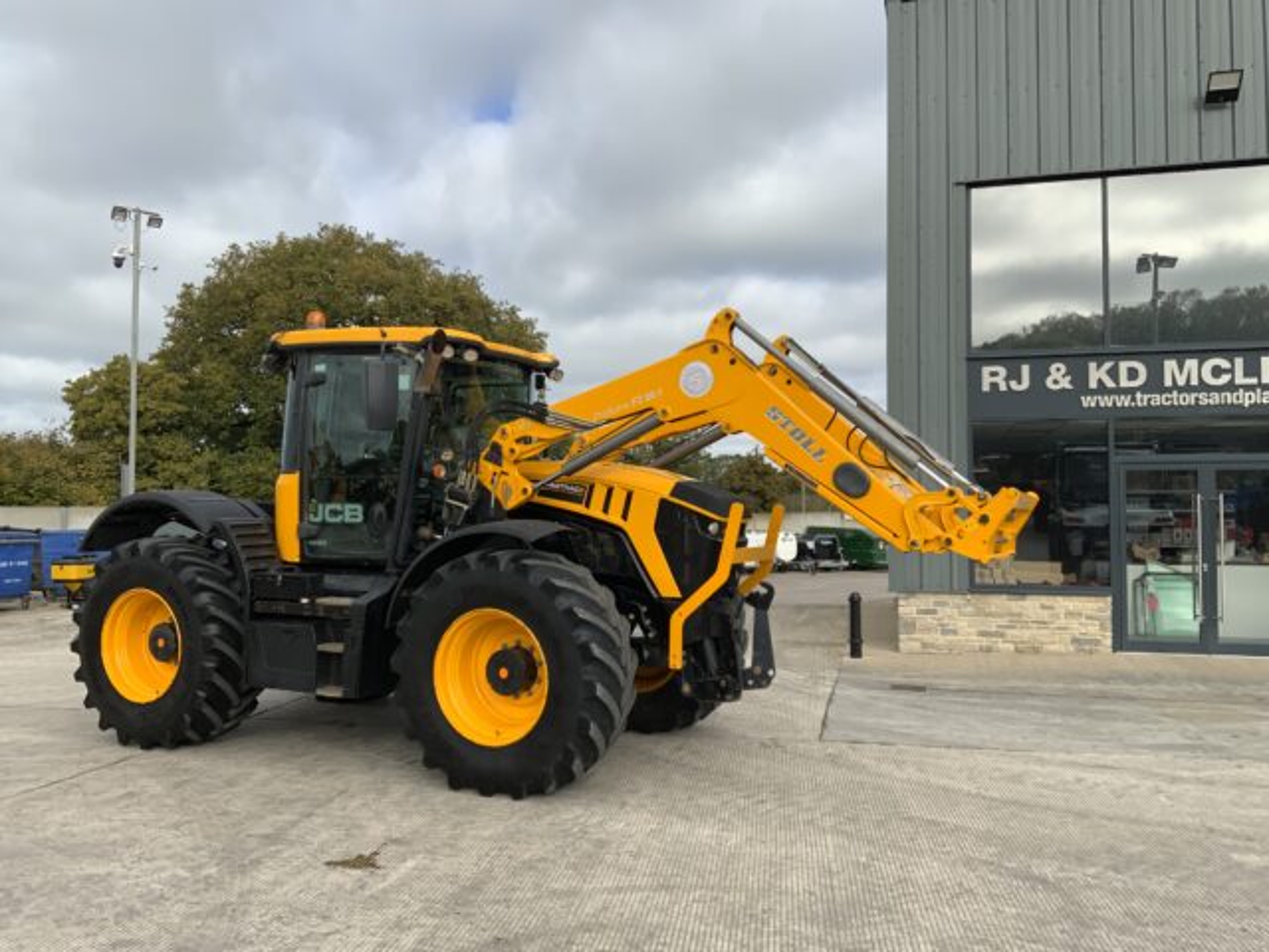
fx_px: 1063
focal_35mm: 29
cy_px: 476
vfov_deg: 48.2
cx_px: 634
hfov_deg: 61.7
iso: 16
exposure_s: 1/1144
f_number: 1.8
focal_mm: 3
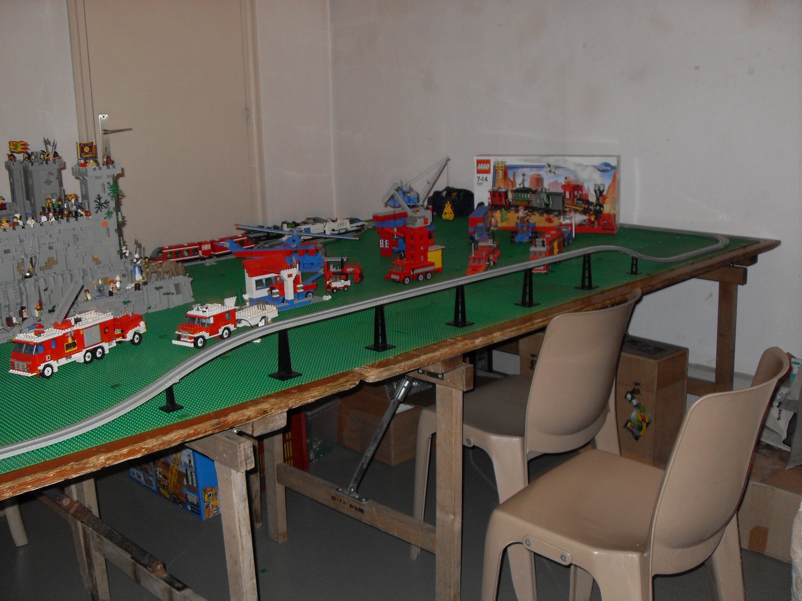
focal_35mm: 37
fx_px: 857
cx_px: 401
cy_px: 300
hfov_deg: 50.1
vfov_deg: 38.7
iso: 100
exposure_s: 1/45
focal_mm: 6.3
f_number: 2.8
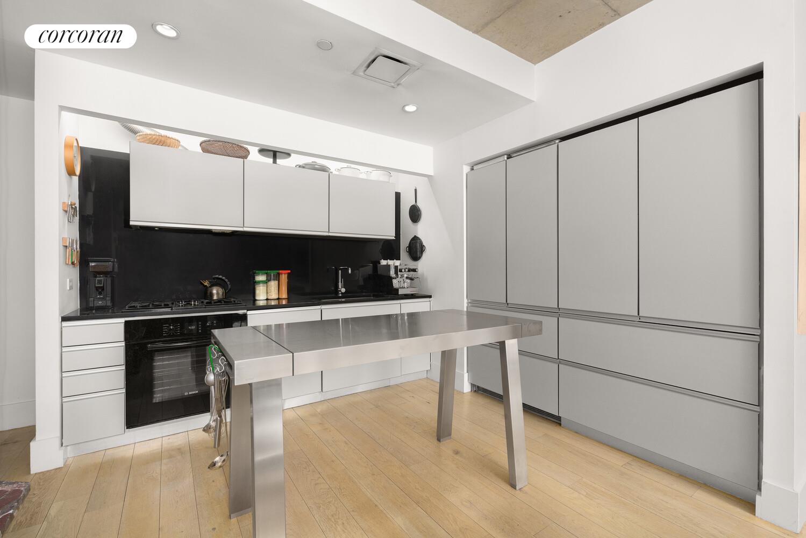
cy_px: 269
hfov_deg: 96.7
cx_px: 403
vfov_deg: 73.8
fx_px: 358
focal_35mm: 16
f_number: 11
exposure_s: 30
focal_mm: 16
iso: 400
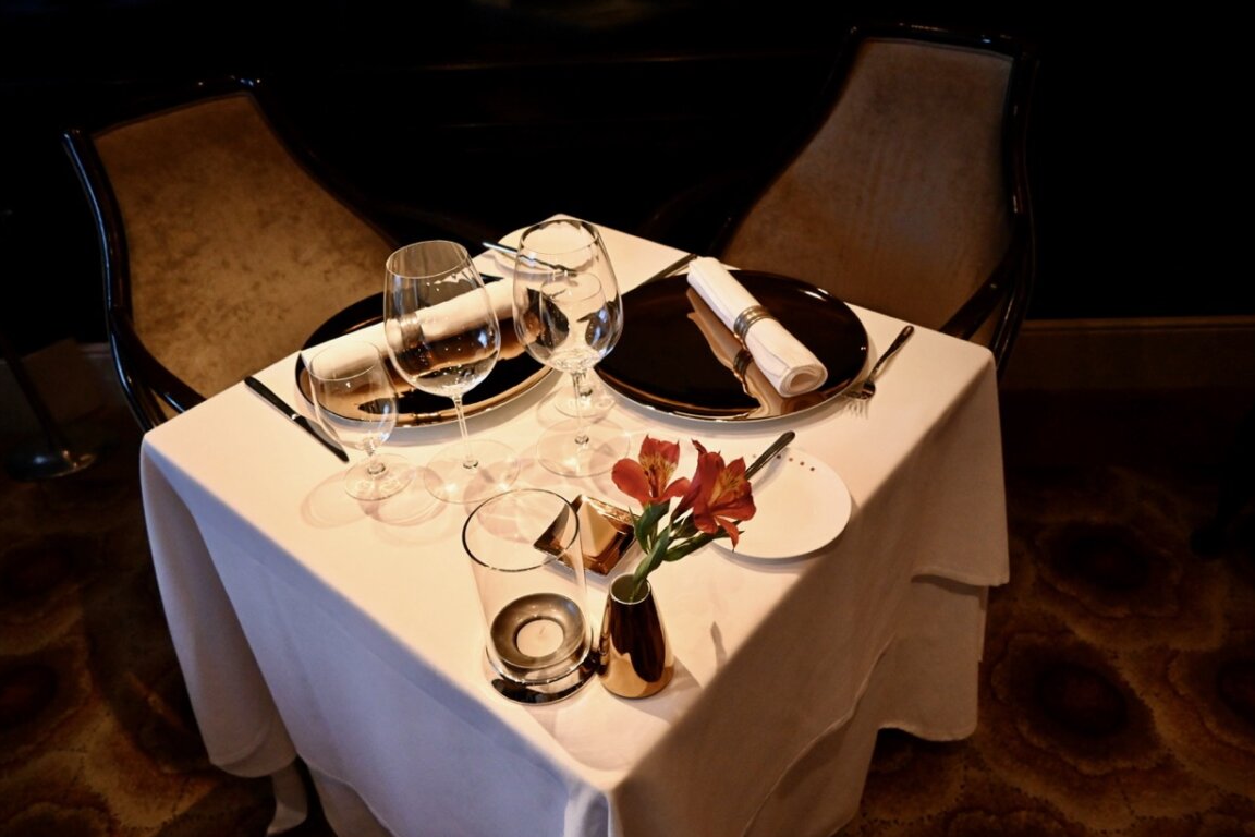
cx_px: 617
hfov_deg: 71.5
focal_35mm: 25
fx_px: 871
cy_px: 410
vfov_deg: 51.3
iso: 3200
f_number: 3.5
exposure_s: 1/125
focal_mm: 16
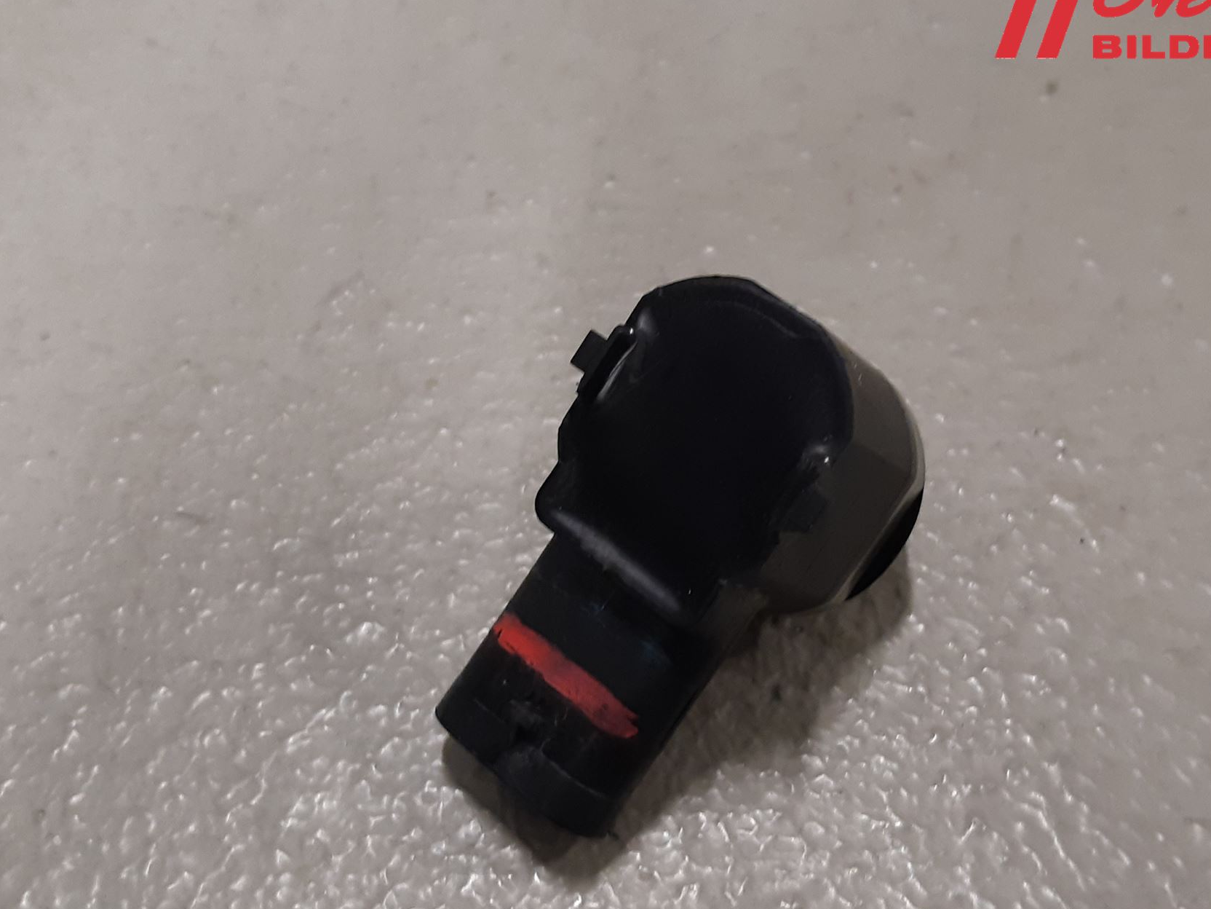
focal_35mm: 32
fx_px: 1119
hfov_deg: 56.6
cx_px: 696
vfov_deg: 44.1
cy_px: 495
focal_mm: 3.93
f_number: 1.7
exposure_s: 1/50
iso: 160
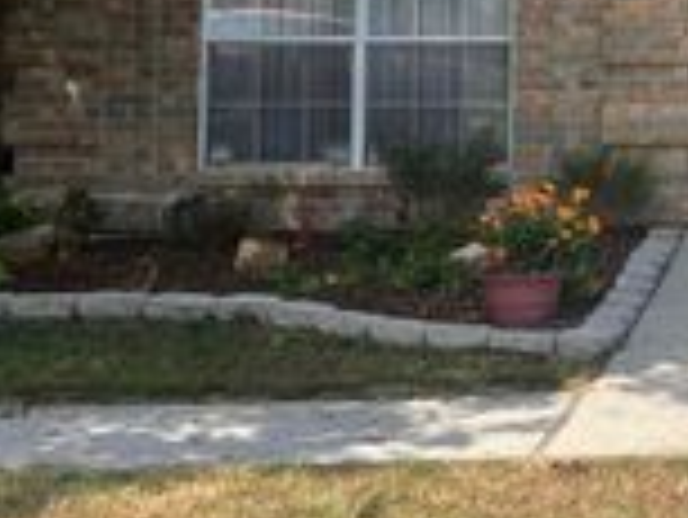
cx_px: 890
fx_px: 1691
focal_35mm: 85
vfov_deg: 16.9
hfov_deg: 20.9
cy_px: -20
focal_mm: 4.2
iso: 32
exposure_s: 1/2353
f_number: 1.6
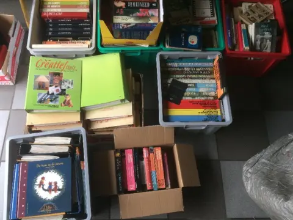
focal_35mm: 29
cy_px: 110
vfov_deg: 48.2
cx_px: 146
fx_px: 245
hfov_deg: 61.7
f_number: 2.2
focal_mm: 4.15
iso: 64
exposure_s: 1/100
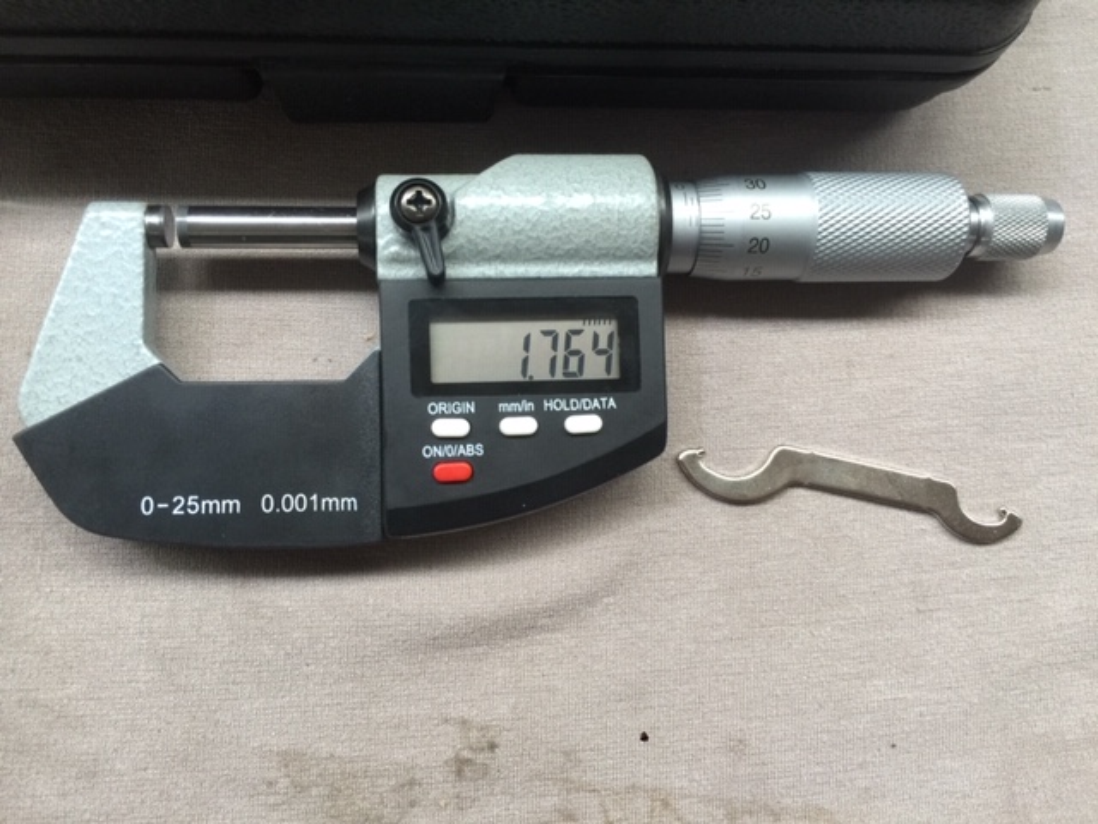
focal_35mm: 29
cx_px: 549
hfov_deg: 61.7
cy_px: 412
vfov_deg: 48.2
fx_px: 920
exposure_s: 1/33
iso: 50
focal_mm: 4.15
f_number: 2.2
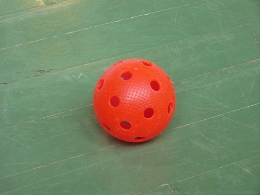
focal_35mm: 105
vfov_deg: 14.1
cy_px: 98
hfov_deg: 18.7
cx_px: 130
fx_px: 789
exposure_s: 1/50
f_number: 5
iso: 400
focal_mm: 17.4
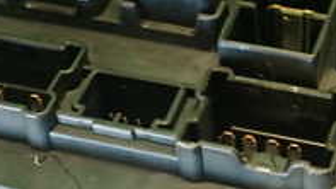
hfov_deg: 20.1
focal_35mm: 106
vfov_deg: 11.4
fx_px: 945
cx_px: 229
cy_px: 136
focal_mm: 5.79
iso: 500
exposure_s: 1/30
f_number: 2.4
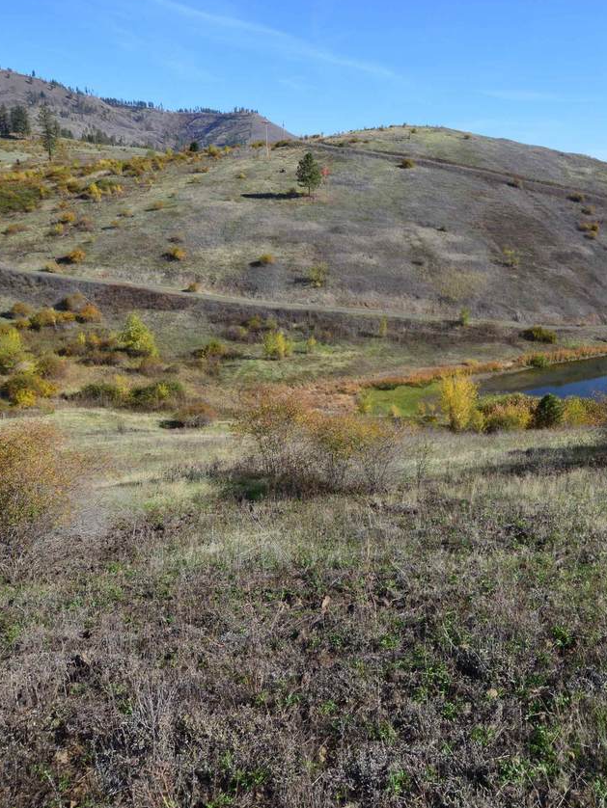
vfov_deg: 76.4
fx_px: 514
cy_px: 400
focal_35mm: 22
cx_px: 441
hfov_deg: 58.5
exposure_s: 1/400
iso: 400
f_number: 11
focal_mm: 10
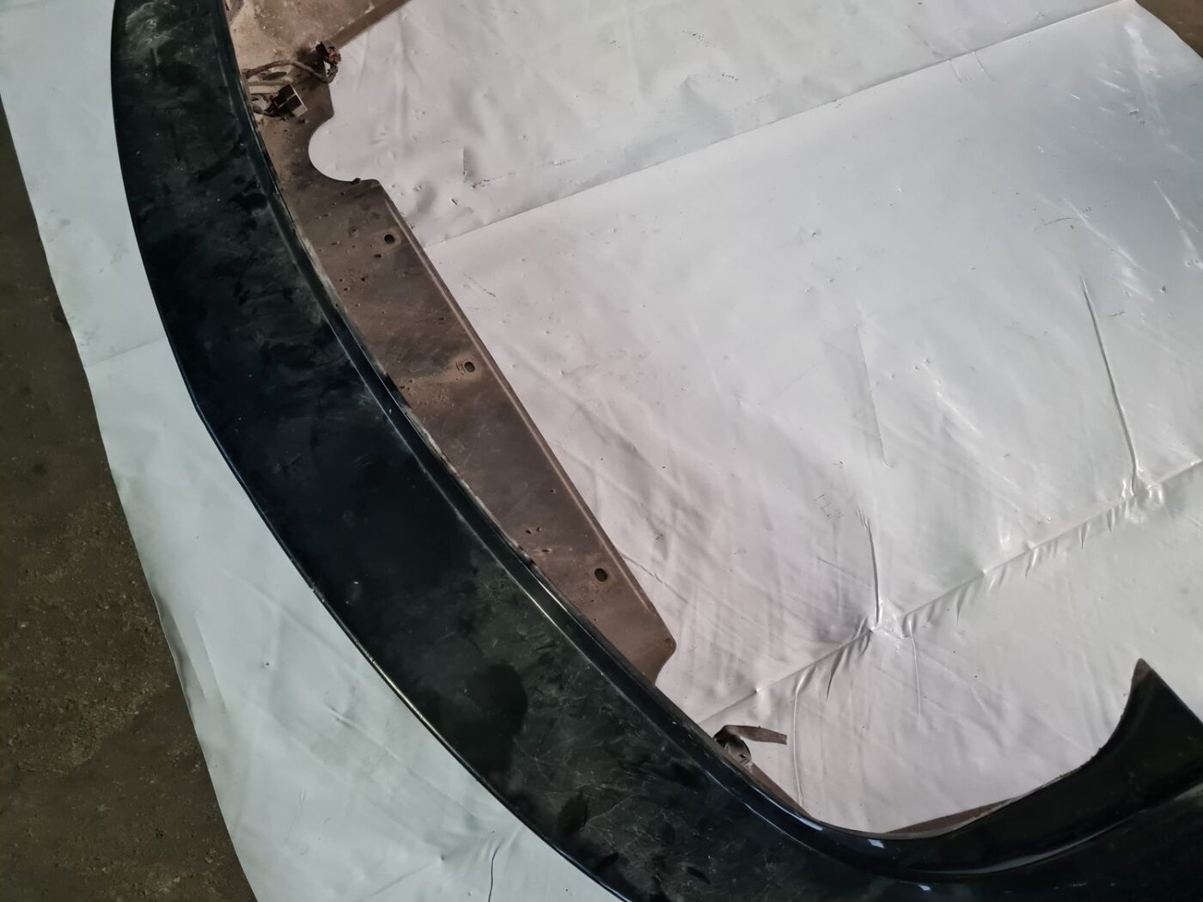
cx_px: 602
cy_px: 451
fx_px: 904
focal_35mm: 26
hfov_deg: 67.3
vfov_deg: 53.1
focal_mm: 5.4
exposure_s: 1/50
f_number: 1.8
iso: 640
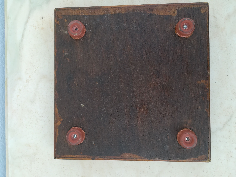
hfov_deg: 67.3
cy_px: 88
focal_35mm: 26
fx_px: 177
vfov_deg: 53.1
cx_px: 118
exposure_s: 1/100
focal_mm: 3.83
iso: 80
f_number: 2.2
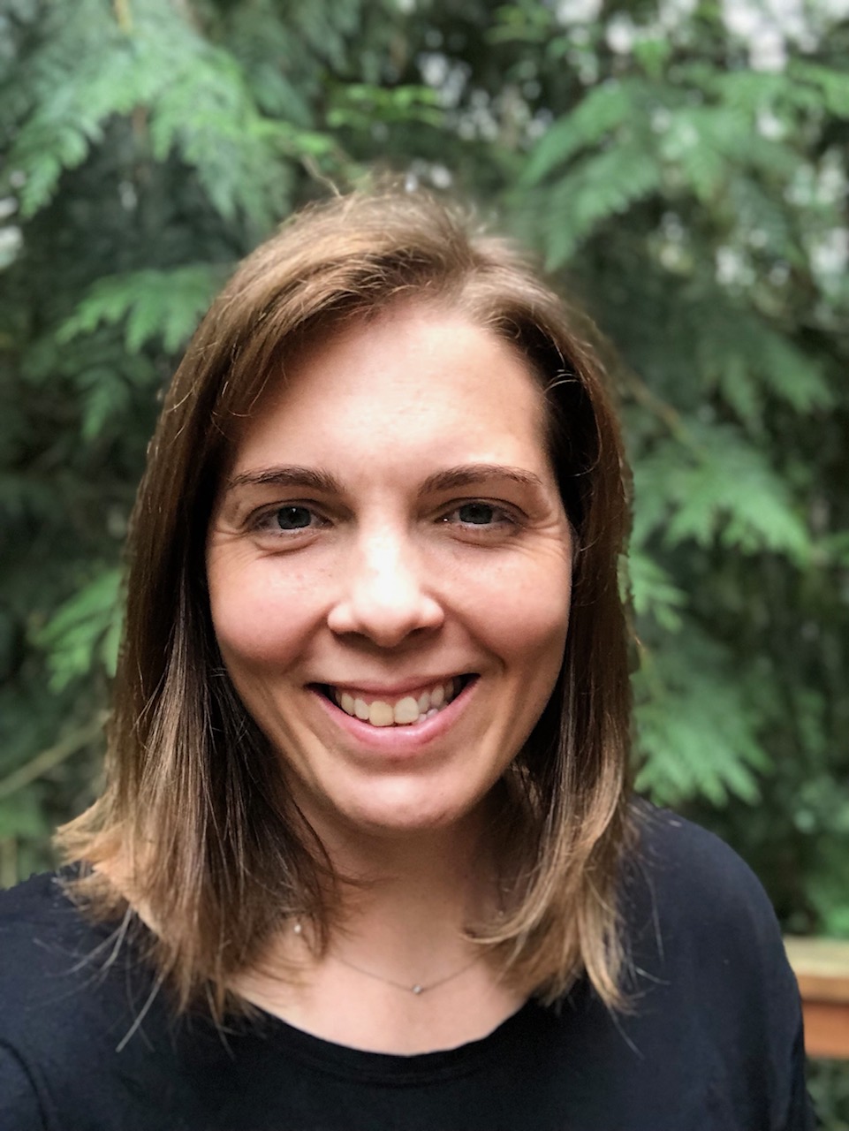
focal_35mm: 32
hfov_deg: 44.2
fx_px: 1046
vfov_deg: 56.8
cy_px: 566
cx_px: 424
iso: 125
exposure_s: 1/30
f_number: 2.2
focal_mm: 2.87
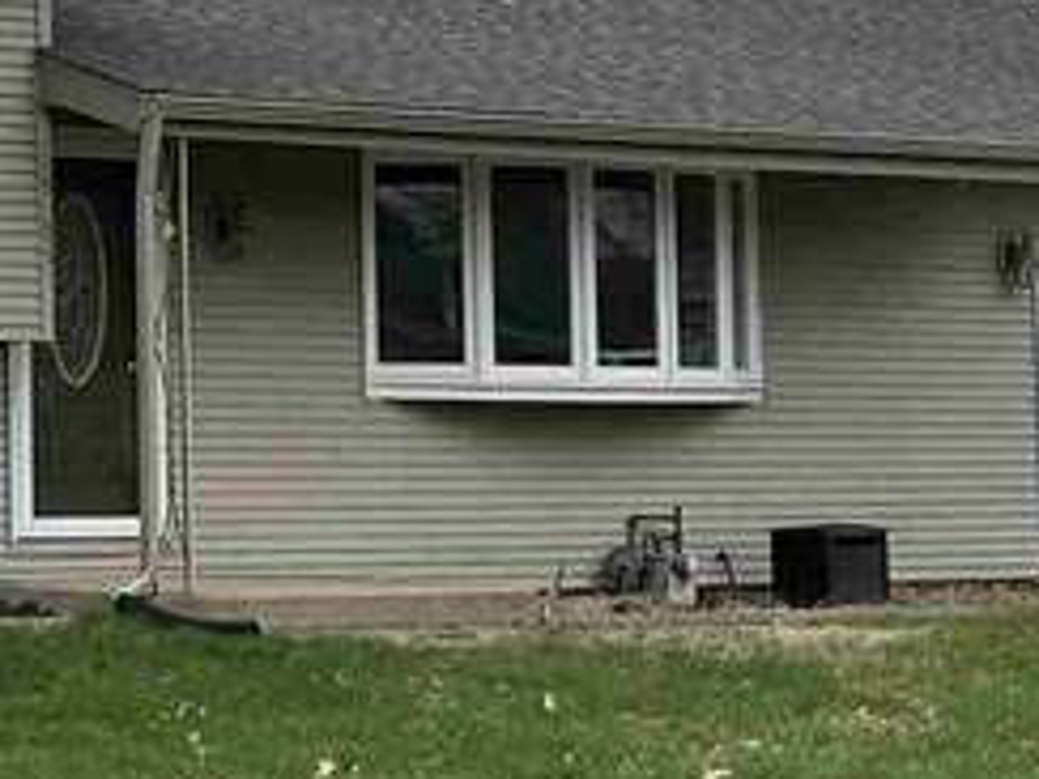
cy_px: 123
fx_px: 3782
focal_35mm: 126
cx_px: -477
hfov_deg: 14.7
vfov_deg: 11.7
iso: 80
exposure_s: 1/4184
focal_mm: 6.86
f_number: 1.78
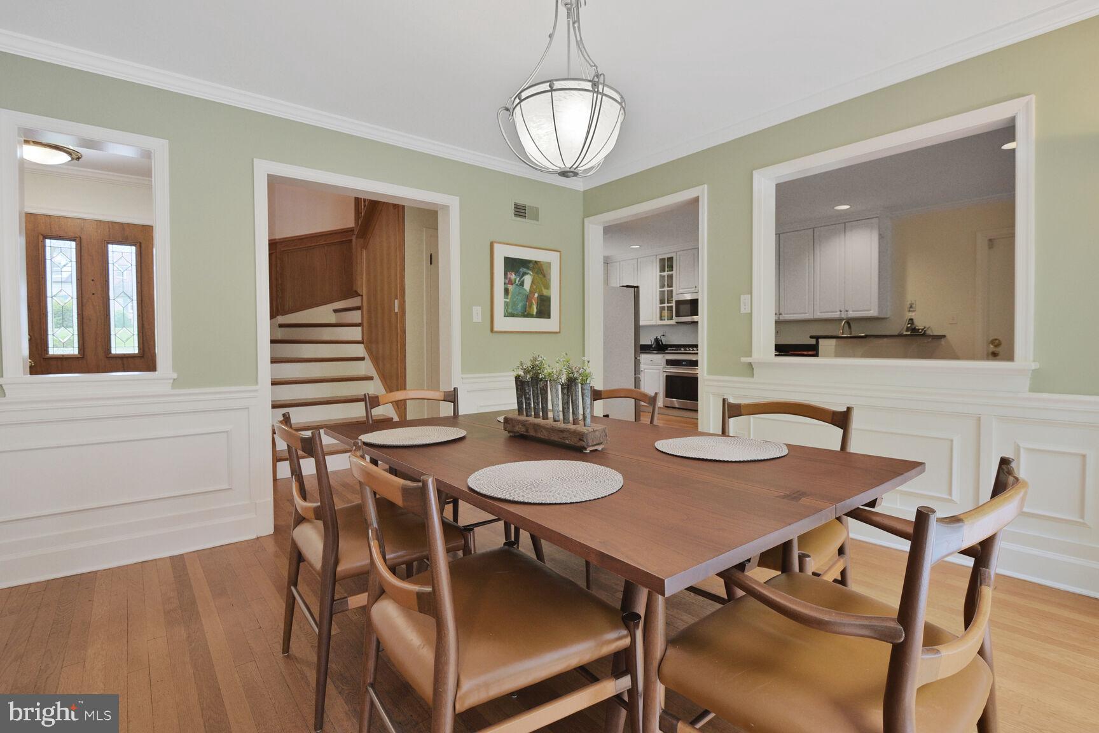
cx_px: 550
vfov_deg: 73.7
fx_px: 488
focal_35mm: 16
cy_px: 366
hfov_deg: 96.7
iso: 500
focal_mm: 16
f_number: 8
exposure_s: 1/8
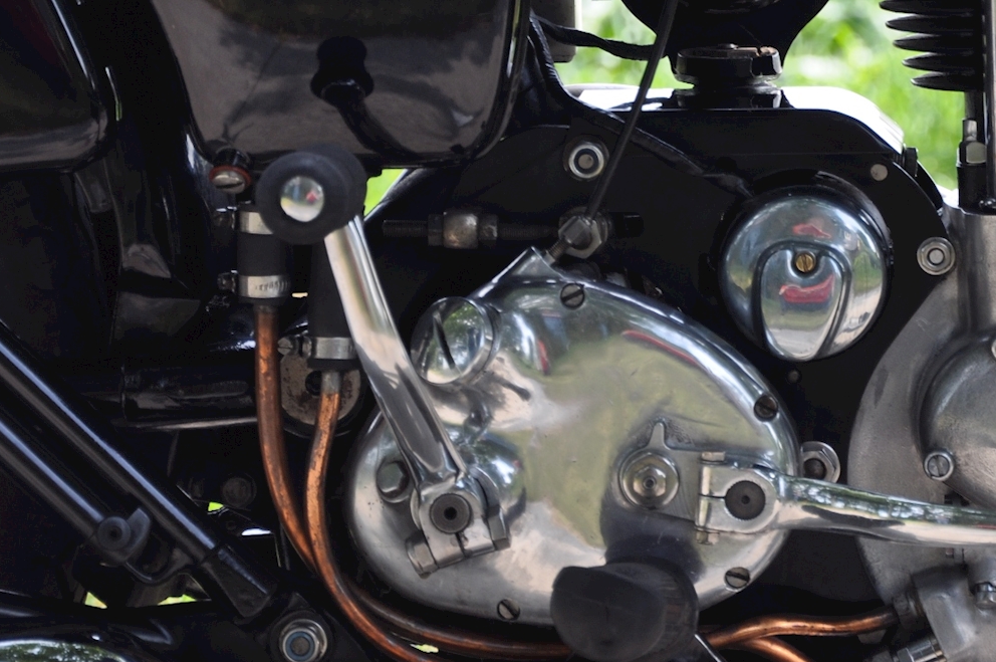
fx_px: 7378
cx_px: 706
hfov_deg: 7.7
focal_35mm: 267
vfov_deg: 5.1
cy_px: 100
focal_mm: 92
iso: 200
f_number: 5.6
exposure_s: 1/160
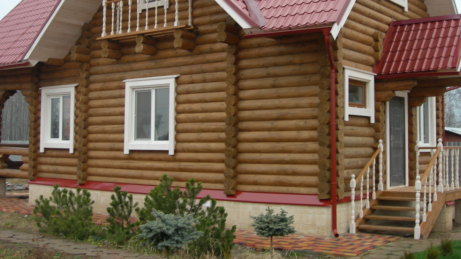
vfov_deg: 22.8
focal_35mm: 52
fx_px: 636
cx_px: 233
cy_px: 66
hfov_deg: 39.9
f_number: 2.8
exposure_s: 1/72.5
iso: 50
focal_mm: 7.8
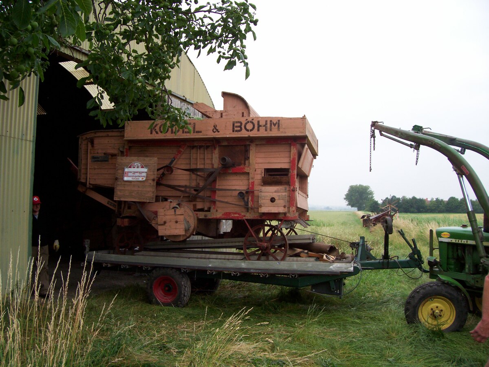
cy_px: 184
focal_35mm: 34
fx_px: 480
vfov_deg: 41.8
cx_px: 244
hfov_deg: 54.0
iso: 80
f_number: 2.7
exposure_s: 1/387
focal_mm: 5.6
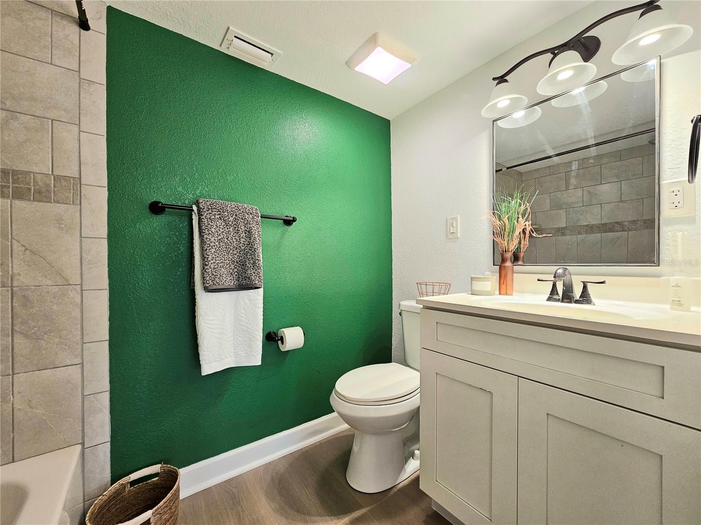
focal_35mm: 13
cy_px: 262
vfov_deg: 89.9
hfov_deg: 106.2
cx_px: 350
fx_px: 263
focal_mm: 2.2
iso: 160
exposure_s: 1/60.2
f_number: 2.2
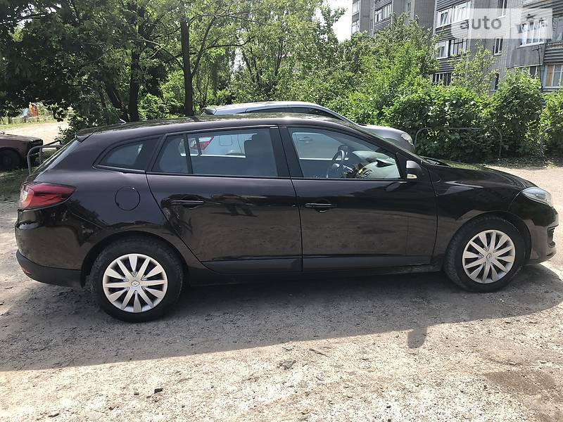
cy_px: 211
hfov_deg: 63.4
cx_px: 282
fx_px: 455
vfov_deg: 49.7
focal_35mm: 28
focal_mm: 4
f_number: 1.8
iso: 20
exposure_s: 1/552
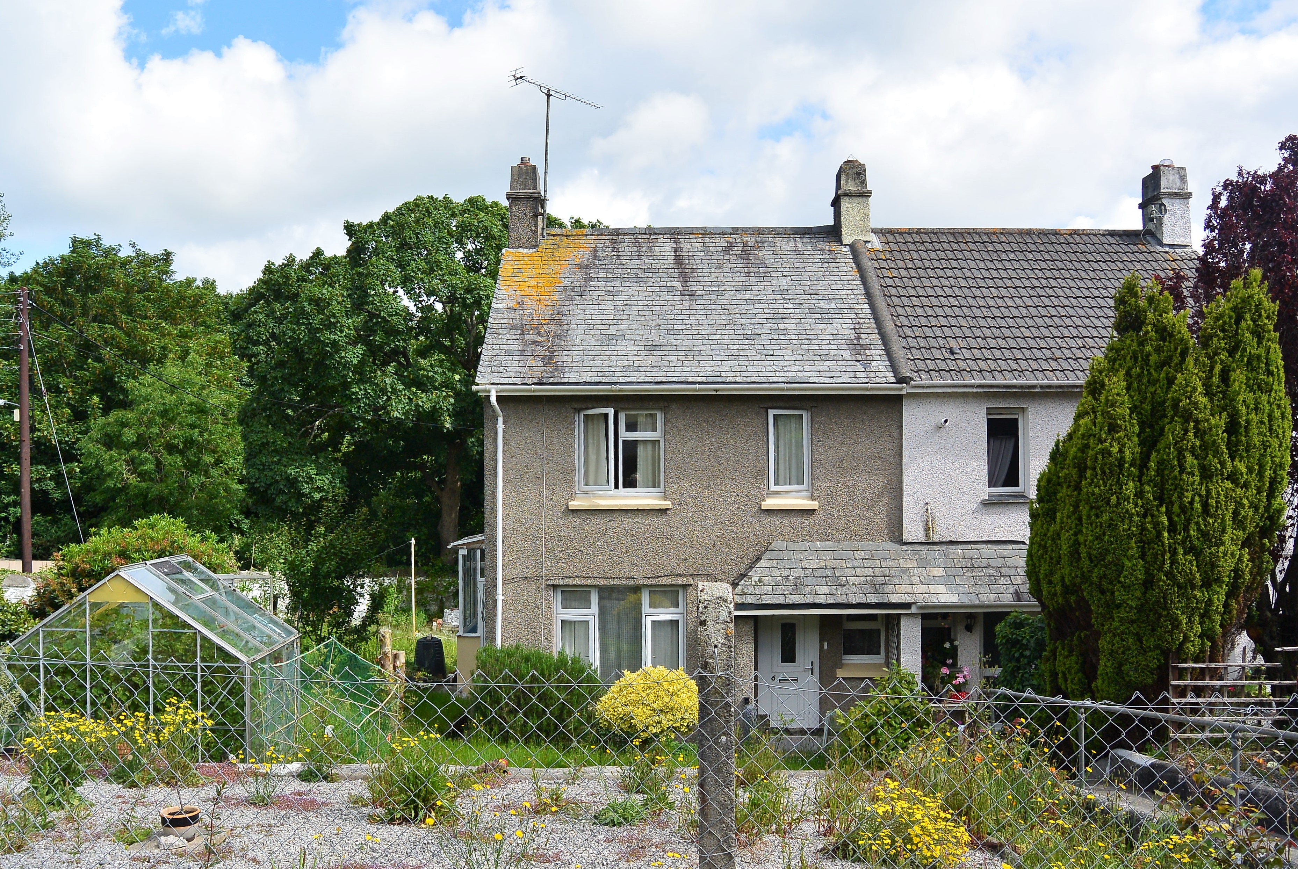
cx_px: 649
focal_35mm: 29
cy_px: 434
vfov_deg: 45.1
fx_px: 1047
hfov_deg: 63.6
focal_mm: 11
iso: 100
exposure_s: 1/500
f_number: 4.5
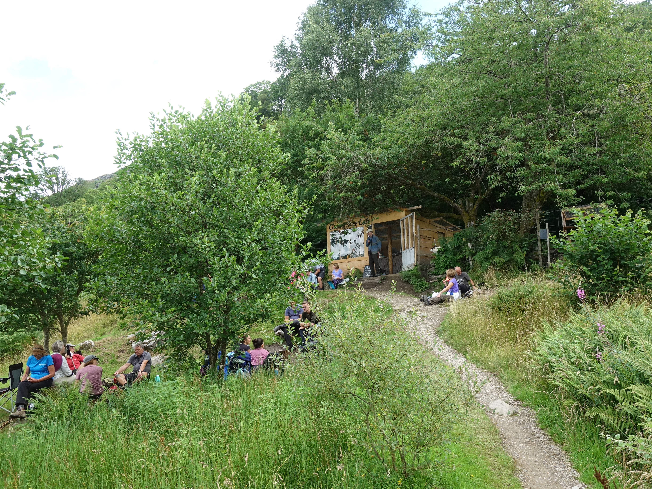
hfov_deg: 67.3
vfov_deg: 53.1
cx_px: 343
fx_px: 490
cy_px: 244
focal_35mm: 26
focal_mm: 8.8
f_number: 5.6
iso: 400
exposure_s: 1/250
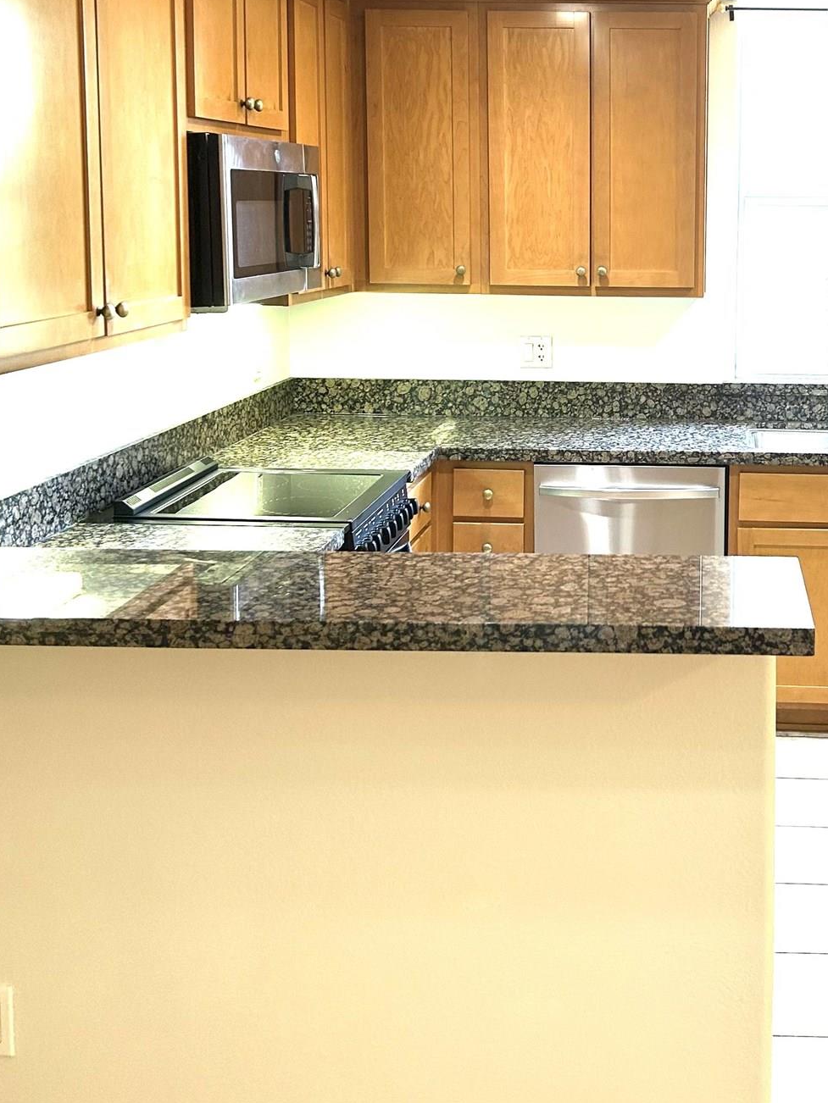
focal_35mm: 46
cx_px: 683
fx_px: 1467
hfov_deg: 30.6
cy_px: 346
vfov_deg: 40.6
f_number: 1.5
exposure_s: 1/60
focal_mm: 5.7
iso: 80
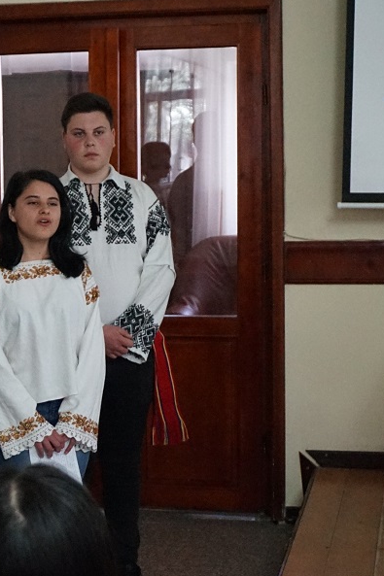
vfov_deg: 21.7
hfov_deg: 14.3
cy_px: 325
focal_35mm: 94
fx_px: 1505
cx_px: -15
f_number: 5
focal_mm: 31
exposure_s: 1/40
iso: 3200
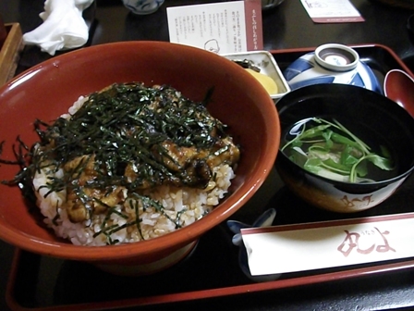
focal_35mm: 32
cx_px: 207
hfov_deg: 56.8
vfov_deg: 44.2
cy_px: 156
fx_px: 383
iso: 2112
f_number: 2.9
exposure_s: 1/50
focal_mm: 5.7
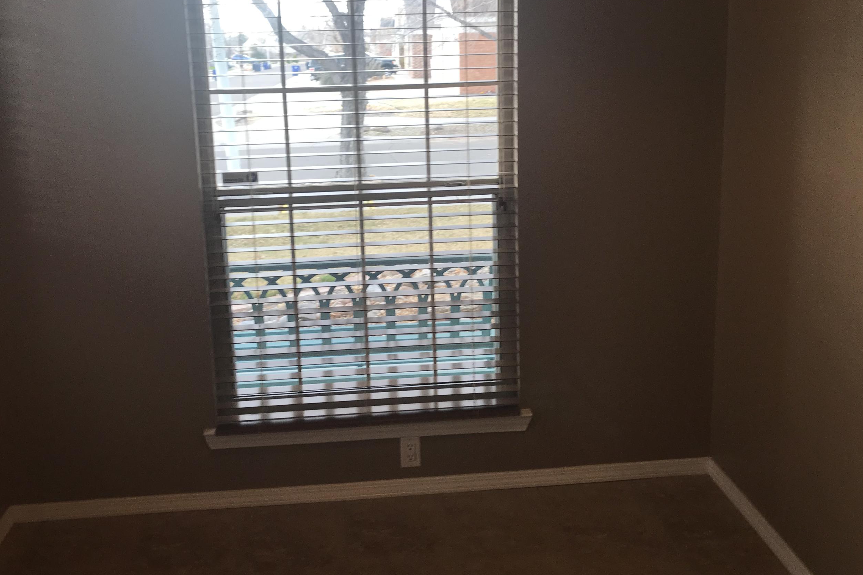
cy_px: 196
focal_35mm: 35
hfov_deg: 54.4
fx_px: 839
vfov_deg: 37.5
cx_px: 412
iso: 25
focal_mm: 3.99
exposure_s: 1/60
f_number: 1.8
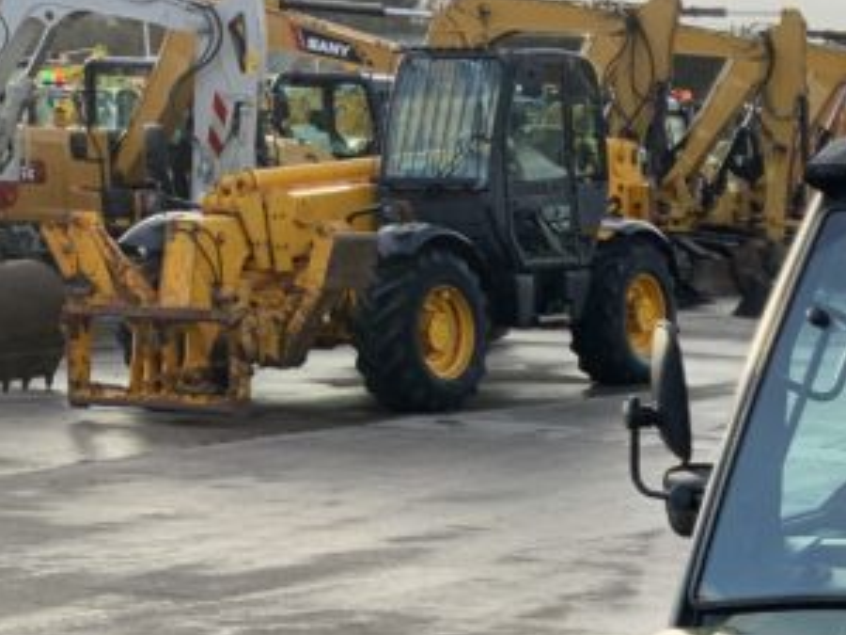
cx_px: 1348
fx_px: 2420
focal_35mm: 99
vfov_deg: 14.4
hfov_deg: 17.4
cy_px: 785
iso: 16
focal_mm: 3
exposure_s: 1/320
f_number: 1.8
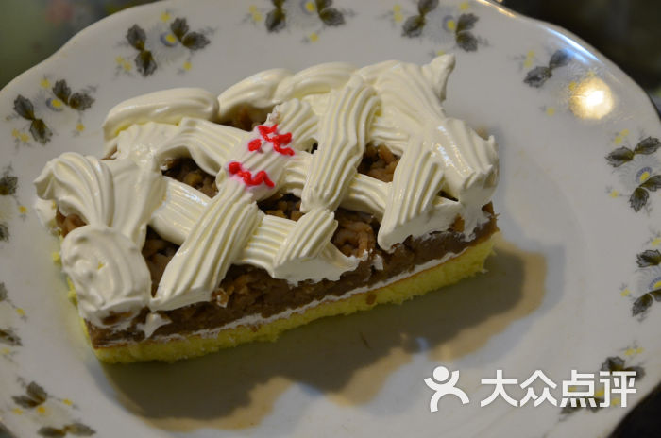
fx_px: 2887
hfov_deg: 13.1
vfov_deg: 8.7
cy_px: 219
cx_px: 330
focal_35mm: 158
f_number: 9
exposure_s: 1/25
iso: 800
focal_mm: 105
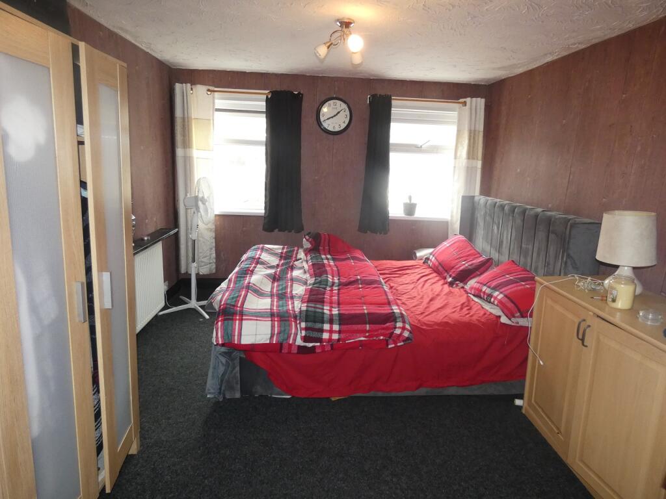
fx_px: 385
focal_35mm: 20
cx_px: 333
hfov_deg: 81.7
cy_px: 250
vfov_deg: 66.0
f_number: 2.8
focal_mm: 3.6
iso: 400
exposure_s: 1/60
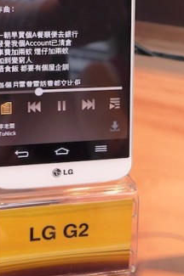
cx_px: 82
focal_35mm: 77
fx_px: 592
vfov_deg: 26.2
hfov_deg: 17.7
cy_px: 89
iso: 200
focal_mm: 9.8
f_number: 2.8
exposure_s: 1/125
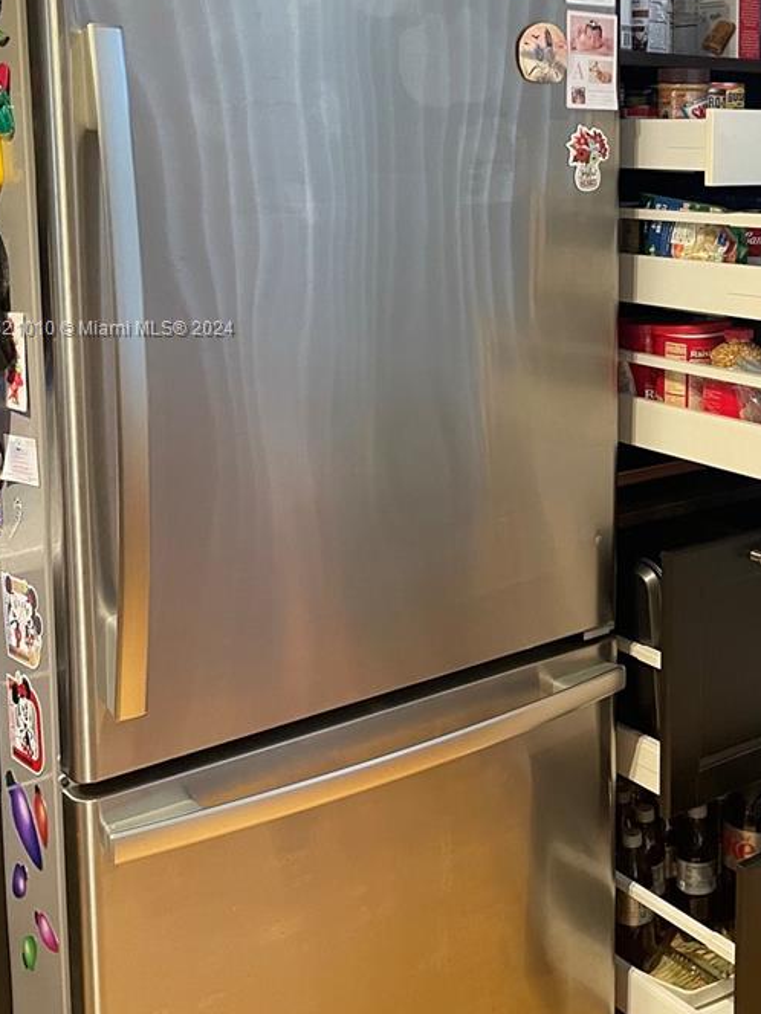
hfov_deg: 29.9
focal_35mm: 47
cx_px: 642
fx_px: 1378
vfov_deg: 39.9
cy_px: 330
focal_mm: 4.2
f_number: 1.6
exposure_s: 1/60
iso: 320
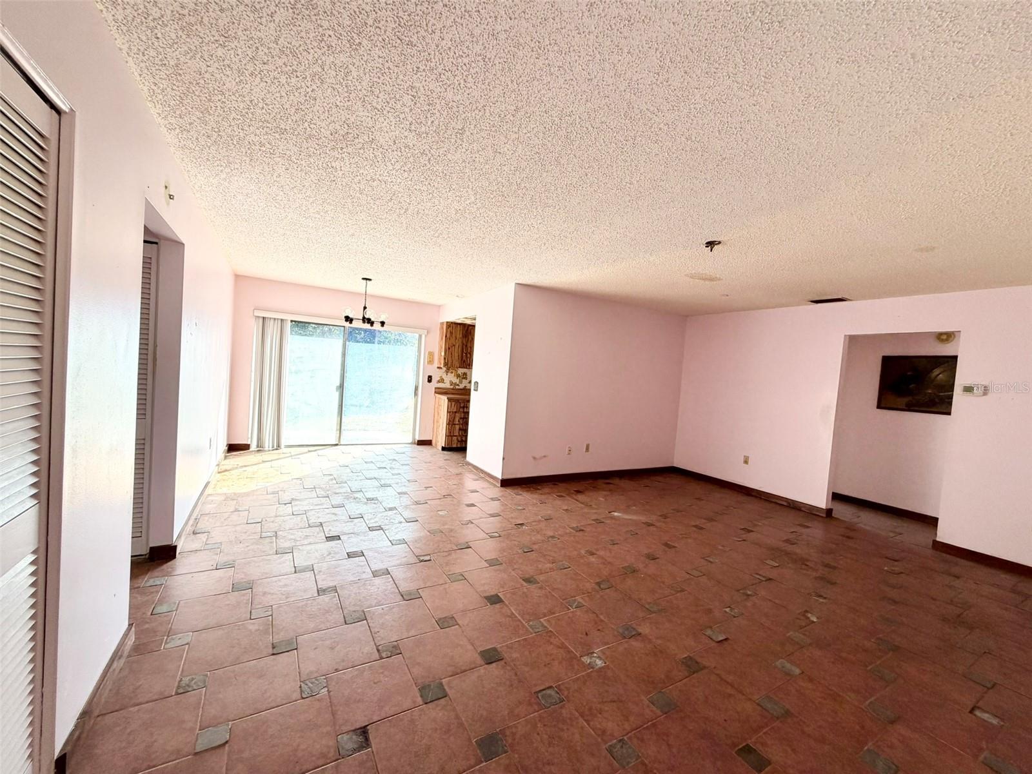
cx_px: 516
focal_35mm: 14
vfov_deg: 85.7
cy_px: 387
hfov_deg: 102.1
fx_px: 417
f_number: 2.2
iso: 80
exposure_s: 1/121
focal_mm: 2.22
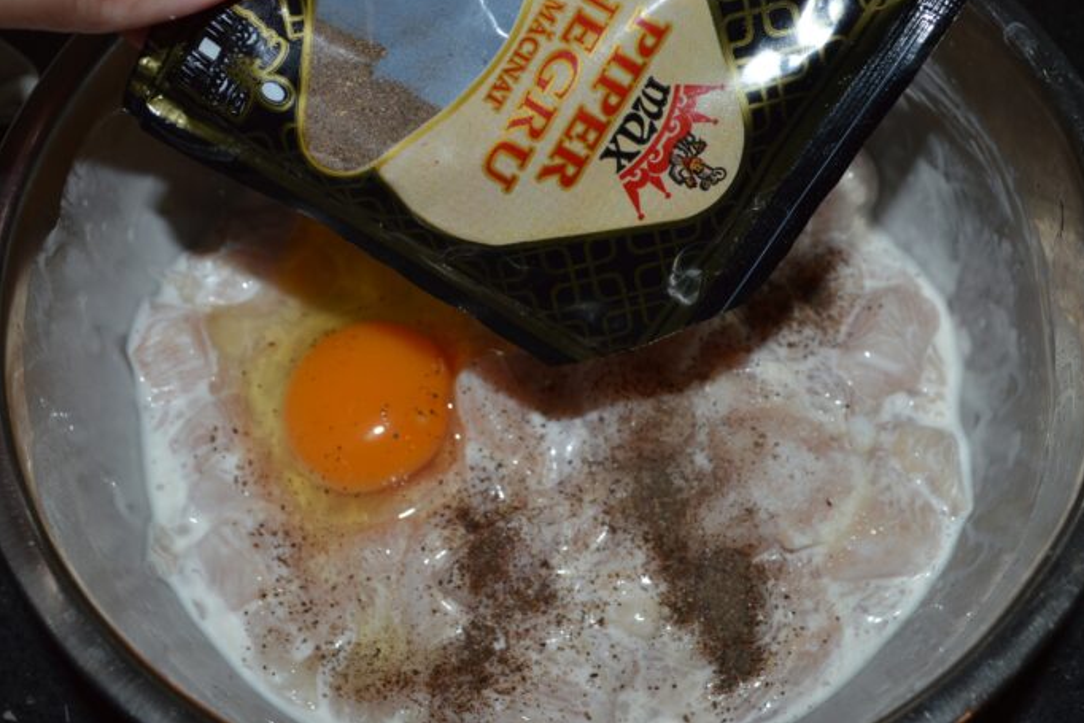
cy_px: 358
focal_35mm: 40
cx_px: 555
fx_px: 1205
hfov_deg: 48.4
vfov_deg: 33.4
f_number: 8
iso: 100
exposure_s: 1/60
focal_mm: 26
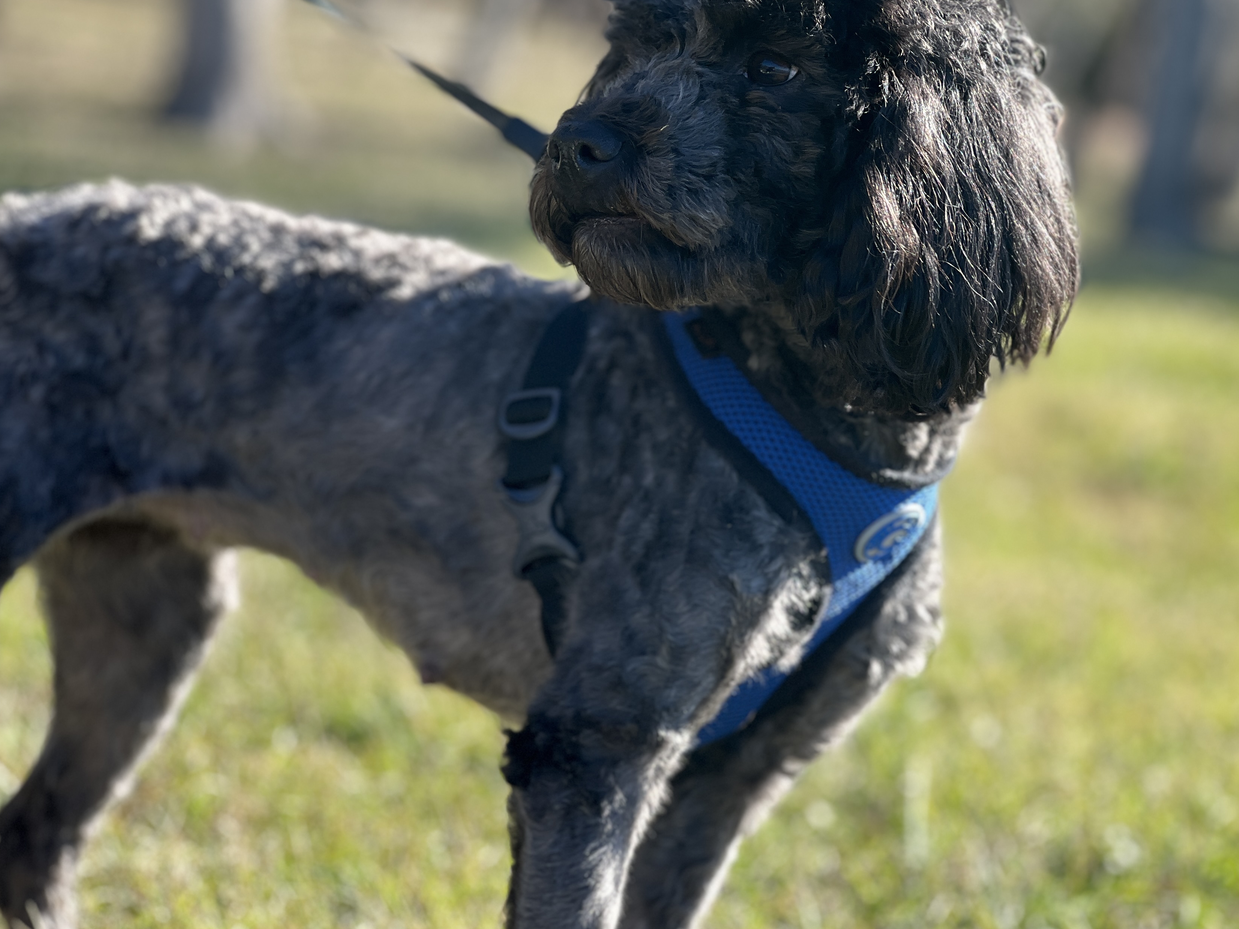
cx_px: 745
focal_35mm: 94
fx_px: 3364
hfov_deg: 20.8
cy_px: 408
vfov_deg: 15.7
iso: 25
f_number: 2.8
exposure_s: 1/185
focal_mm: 9
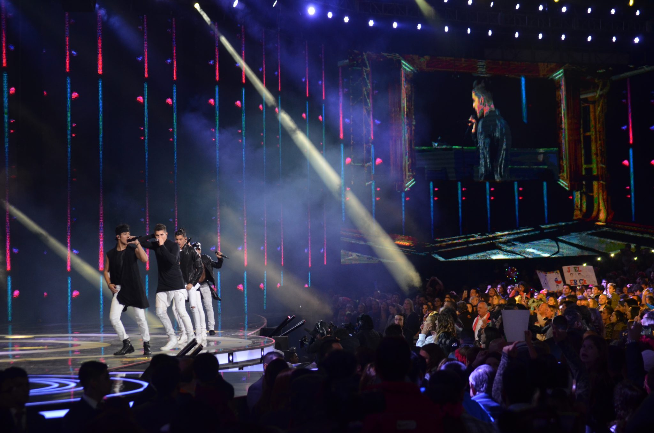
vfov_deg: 14.0
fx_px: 1767
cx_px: 327
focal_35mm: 98
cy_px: 216
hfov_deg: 21.0
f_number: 4.2
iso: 800
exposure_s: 1/125
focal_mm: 65
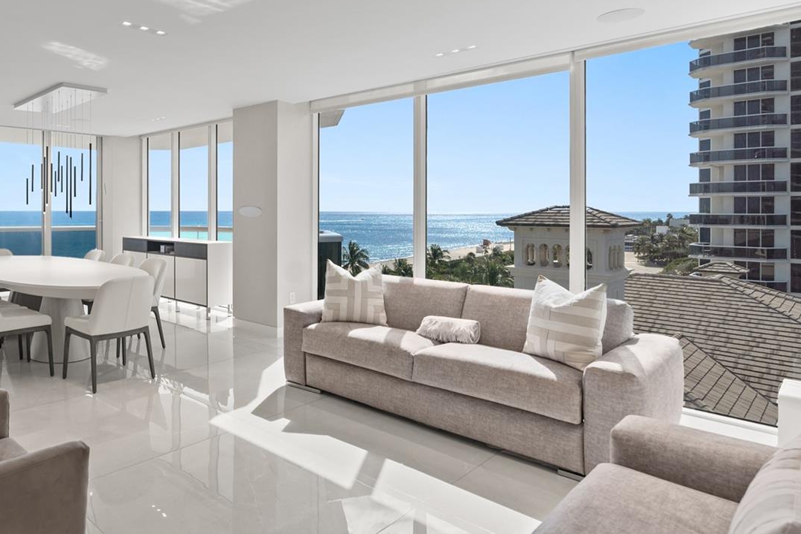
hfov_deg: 71.0
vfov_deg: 52.7
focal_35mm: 24
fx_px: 534
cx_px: 250
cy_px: 211
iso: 125
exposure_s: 1/20
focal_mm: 16
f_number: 4.5
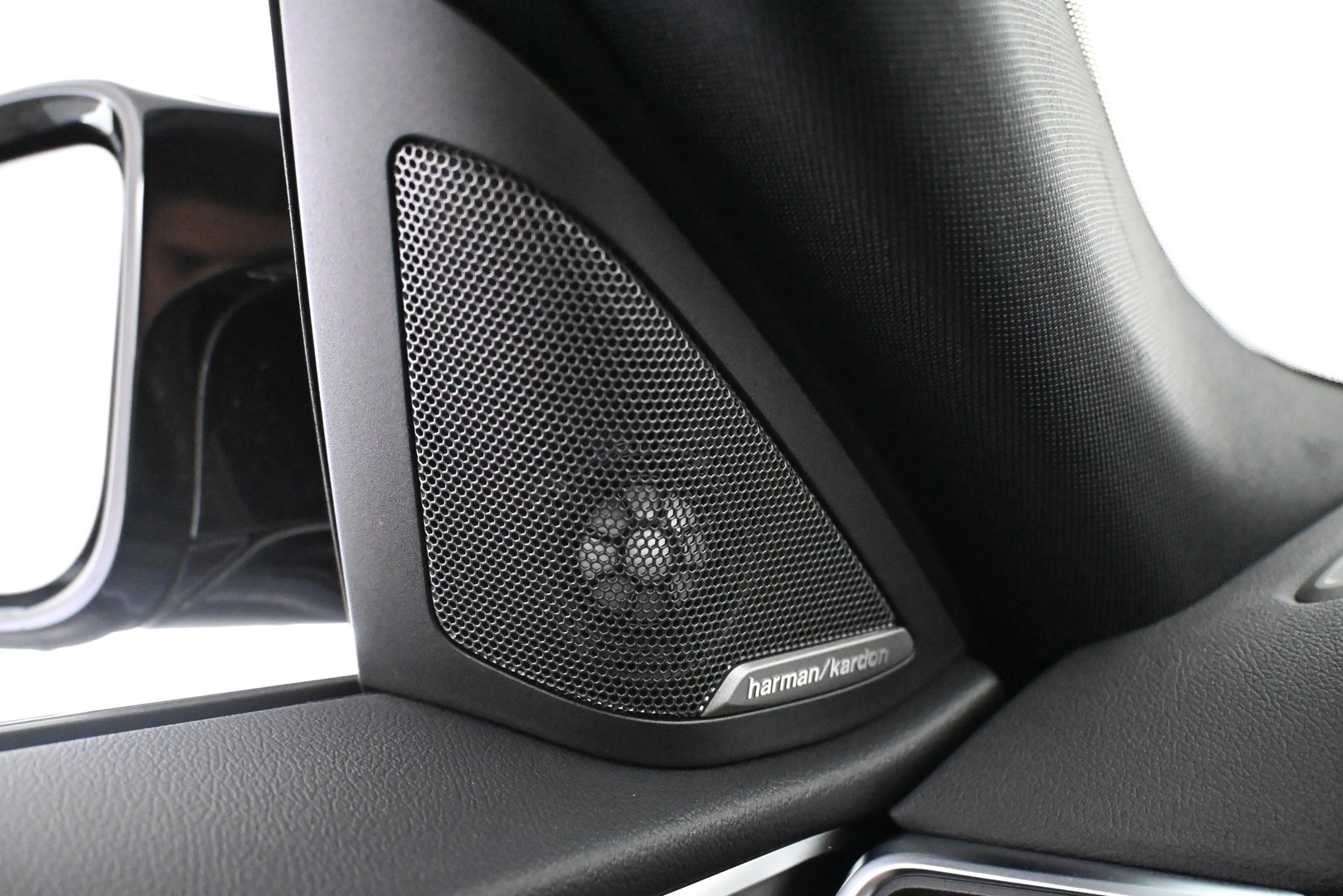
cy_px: 448
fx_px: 1203
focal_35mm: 32
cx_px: 672
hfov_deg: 58.3
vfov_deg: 40.8
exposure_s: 1/60
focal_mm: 21.5
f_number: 4
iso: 11400
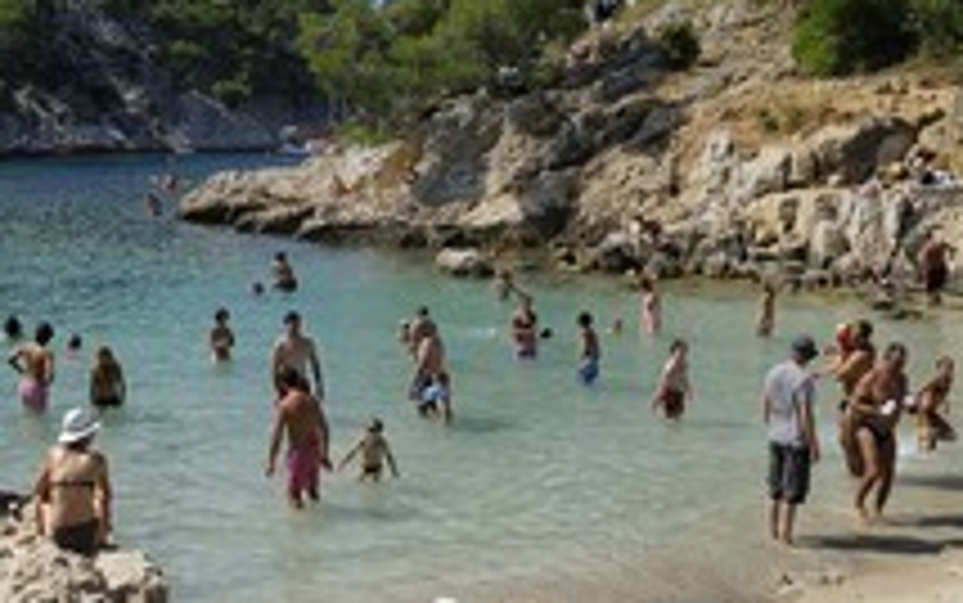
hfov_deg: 41.6
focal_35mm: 48
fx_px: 1260
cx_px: 369
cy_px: 310
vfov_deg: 26.9
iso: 200
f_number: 11
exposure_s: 1/250
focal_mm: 24
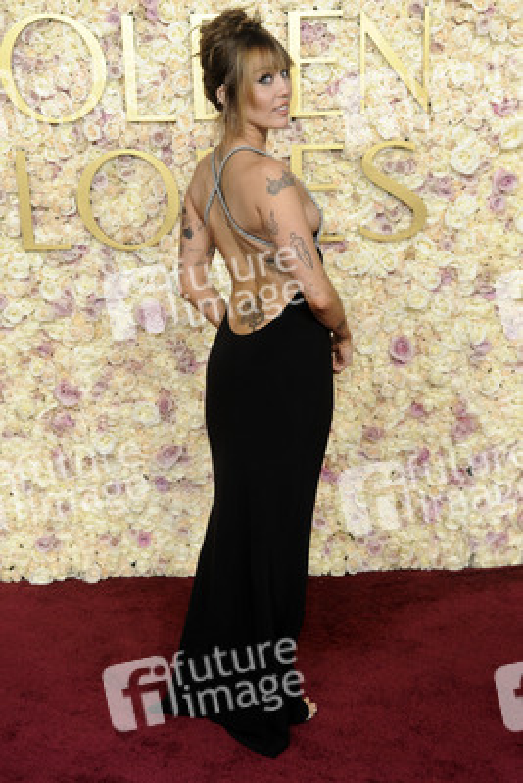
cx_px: 262
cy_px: 392
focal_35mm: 60
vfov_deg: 33.4
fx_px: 1306
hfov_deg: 22.6
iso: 1000
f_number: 13
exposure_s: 1/250
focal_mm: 60
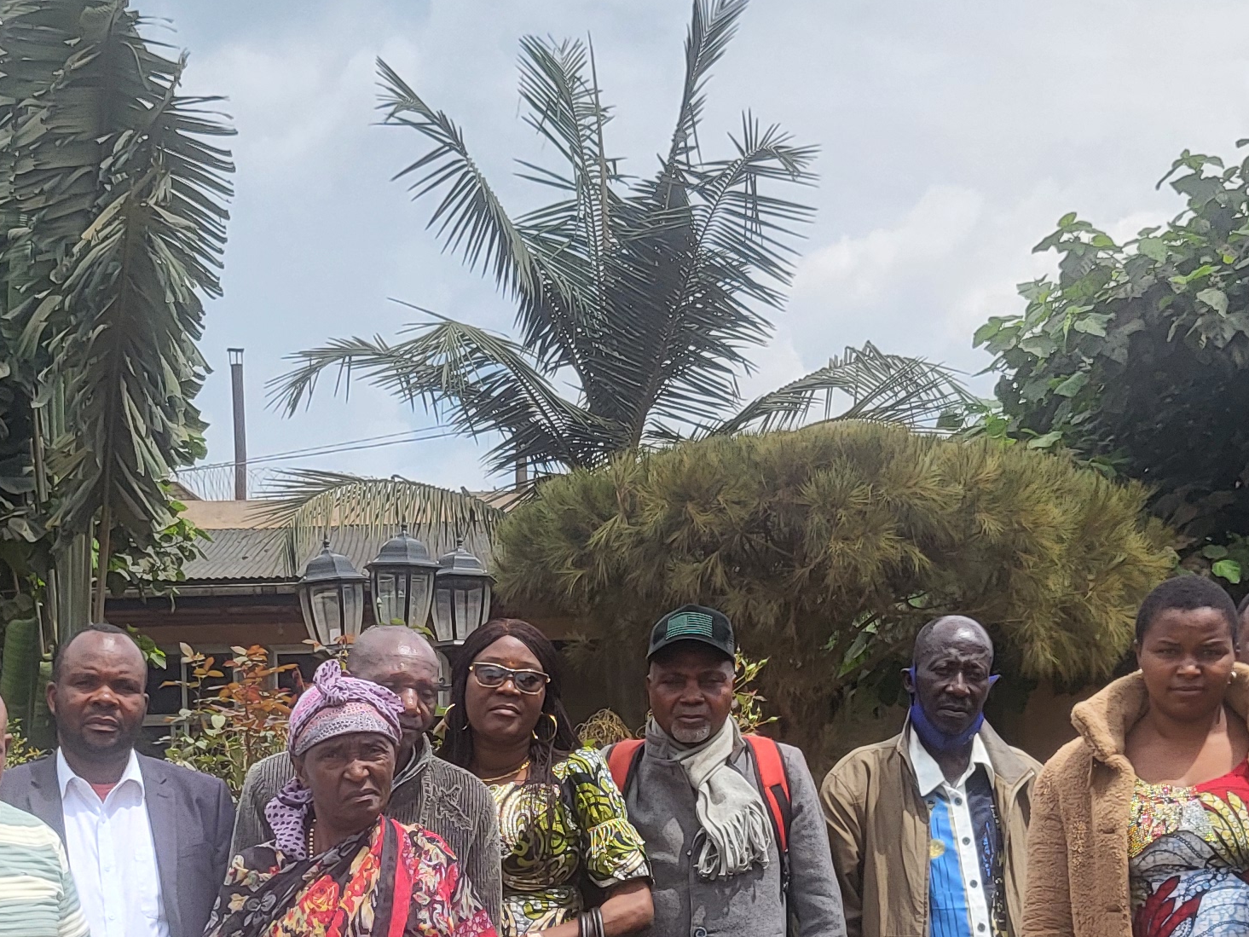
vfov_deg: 20.3
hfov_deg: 27.4
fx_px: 2562
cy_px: 845
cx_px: 547
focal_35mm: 71
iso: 50
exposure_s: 1/2635
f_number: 1.8
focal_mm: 4.25
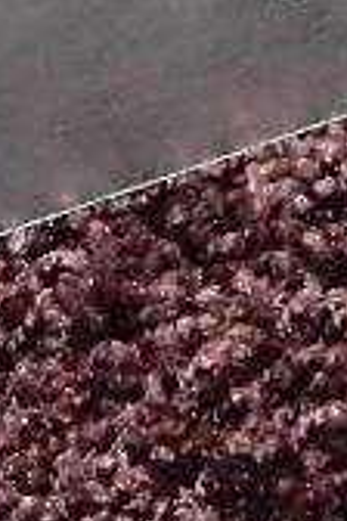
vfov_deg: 5.7
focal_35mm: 356
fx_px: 5147
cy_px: -527
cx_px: -139
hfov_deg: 3.8
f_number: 4
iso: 200
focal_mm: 6.4
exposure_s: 1/30
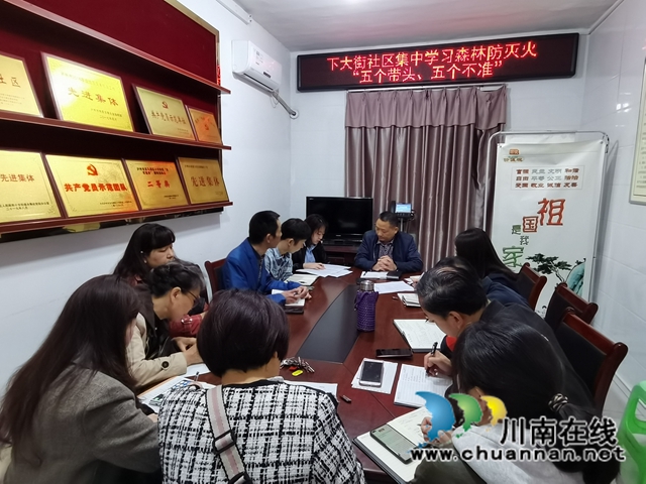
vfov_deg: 66.0
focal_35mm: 20
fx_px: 373
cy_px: 242
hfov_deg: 81.7
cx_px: 323
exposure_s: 1/33.3
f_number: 2.4
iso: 250
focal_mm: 1.78
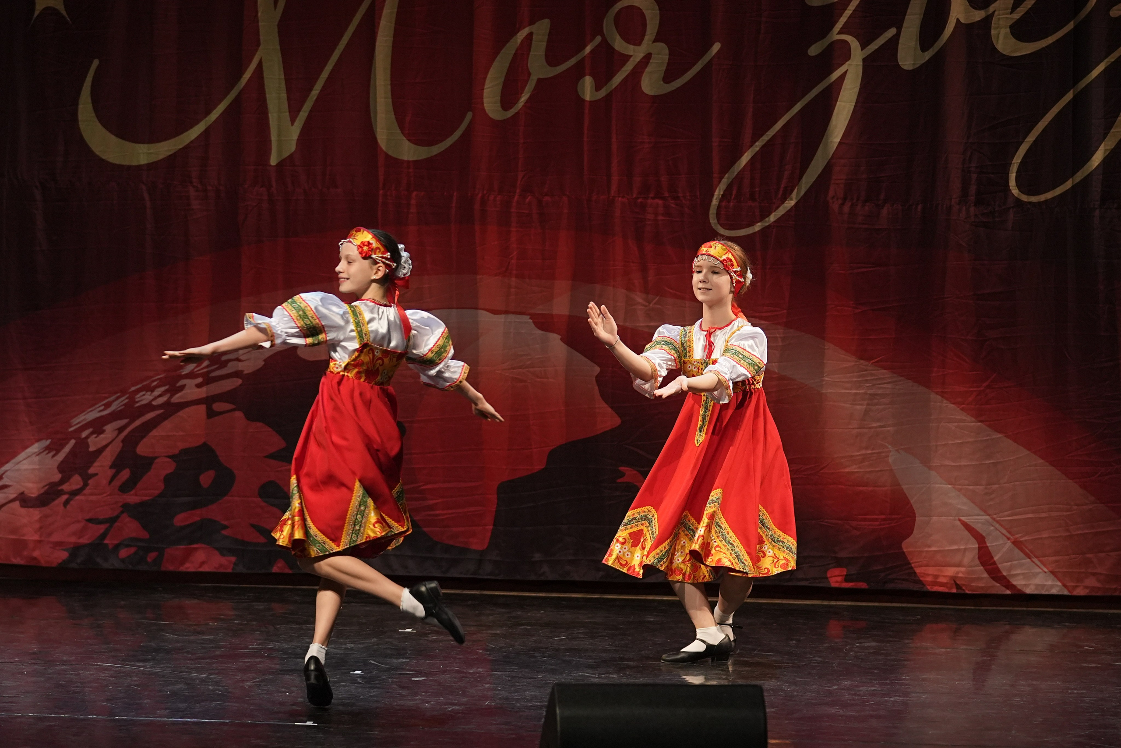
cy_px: 374
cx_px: 560
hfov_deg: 11.7
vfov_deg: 7.8
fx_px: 5449
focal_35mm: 175
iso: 2000
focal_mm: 117
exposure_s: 1/400
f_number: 2.8
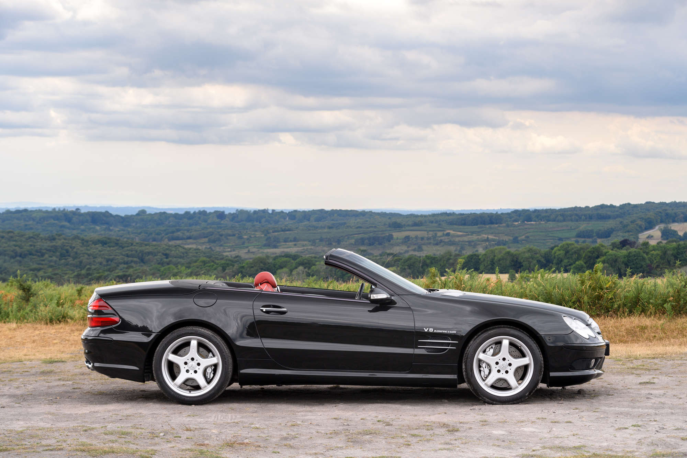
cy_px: 229
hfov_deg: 20.0
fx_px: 1946
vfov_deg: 13.4
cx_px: 344
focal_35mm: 102
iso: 160
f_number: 9
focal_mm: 102
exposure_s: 1/50
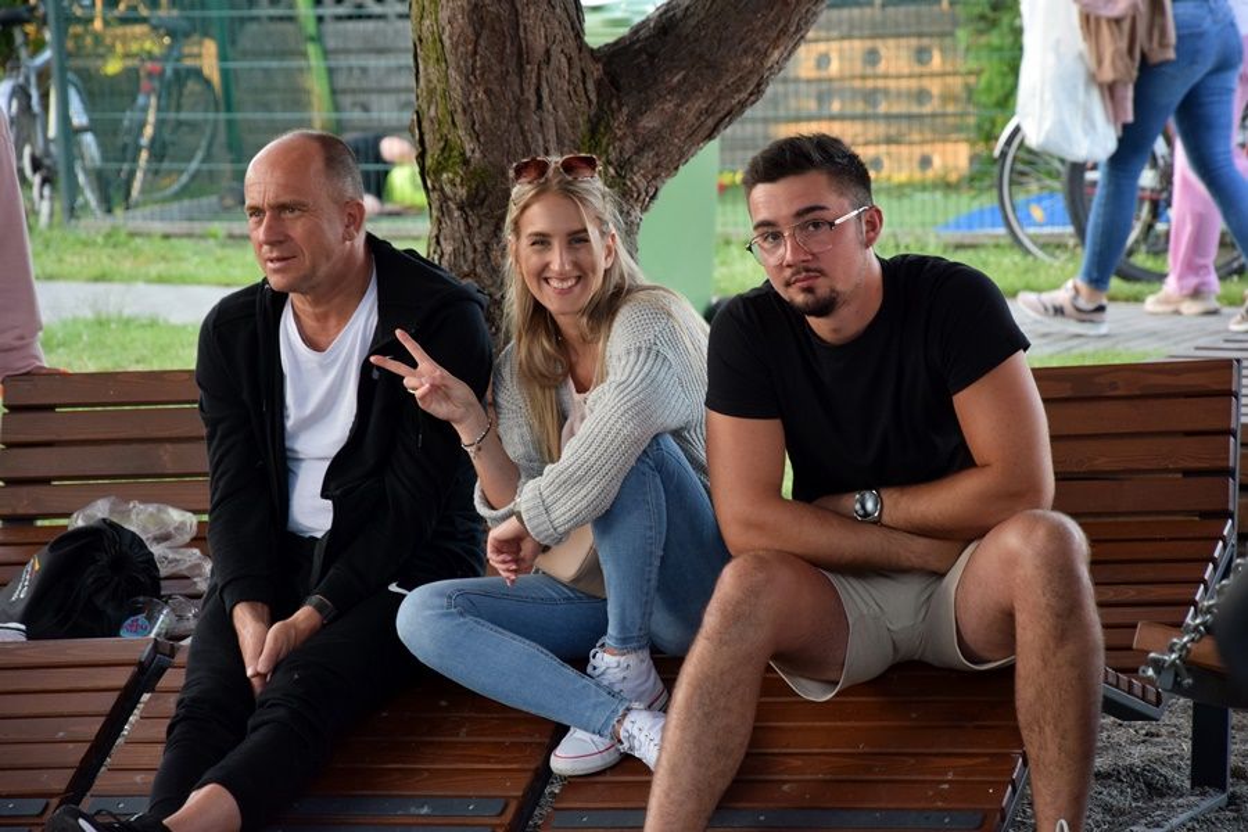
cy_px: 416
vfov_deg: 8.7
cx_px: 624
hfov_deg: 13.0
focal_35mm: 158
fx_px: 5460
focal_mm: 105
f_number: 5.6
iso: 720
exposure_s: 1/100
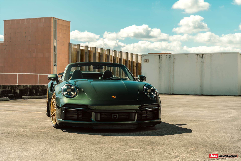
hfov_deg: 31.4
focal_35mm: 64
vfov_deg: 21.2
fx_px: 428
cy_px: 80
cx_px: 120
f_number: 9
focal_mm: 64
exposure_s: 1/200
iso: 100
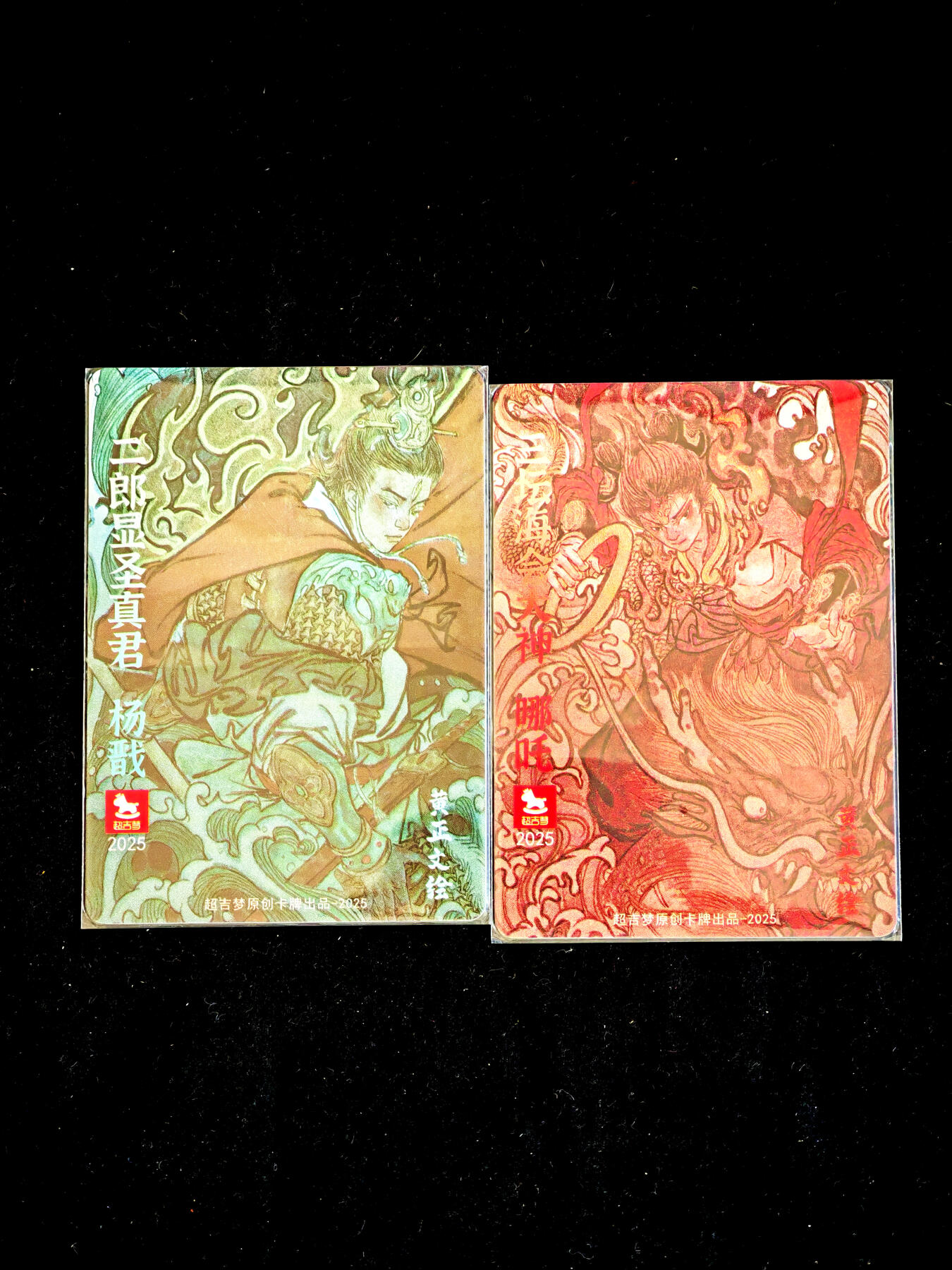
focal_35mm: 72
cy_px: 635
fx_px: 2640
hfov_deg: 20.4
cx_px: 476
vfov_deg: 27.0
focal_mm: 8.67
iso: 500
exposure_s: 1/25
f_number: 2.4
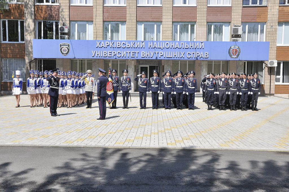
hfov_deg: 46.5
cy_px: 96
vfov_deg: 31.8
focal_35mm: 42
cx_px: 144
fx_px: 337
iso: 640
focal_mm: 28
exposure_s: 1/800
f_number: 14
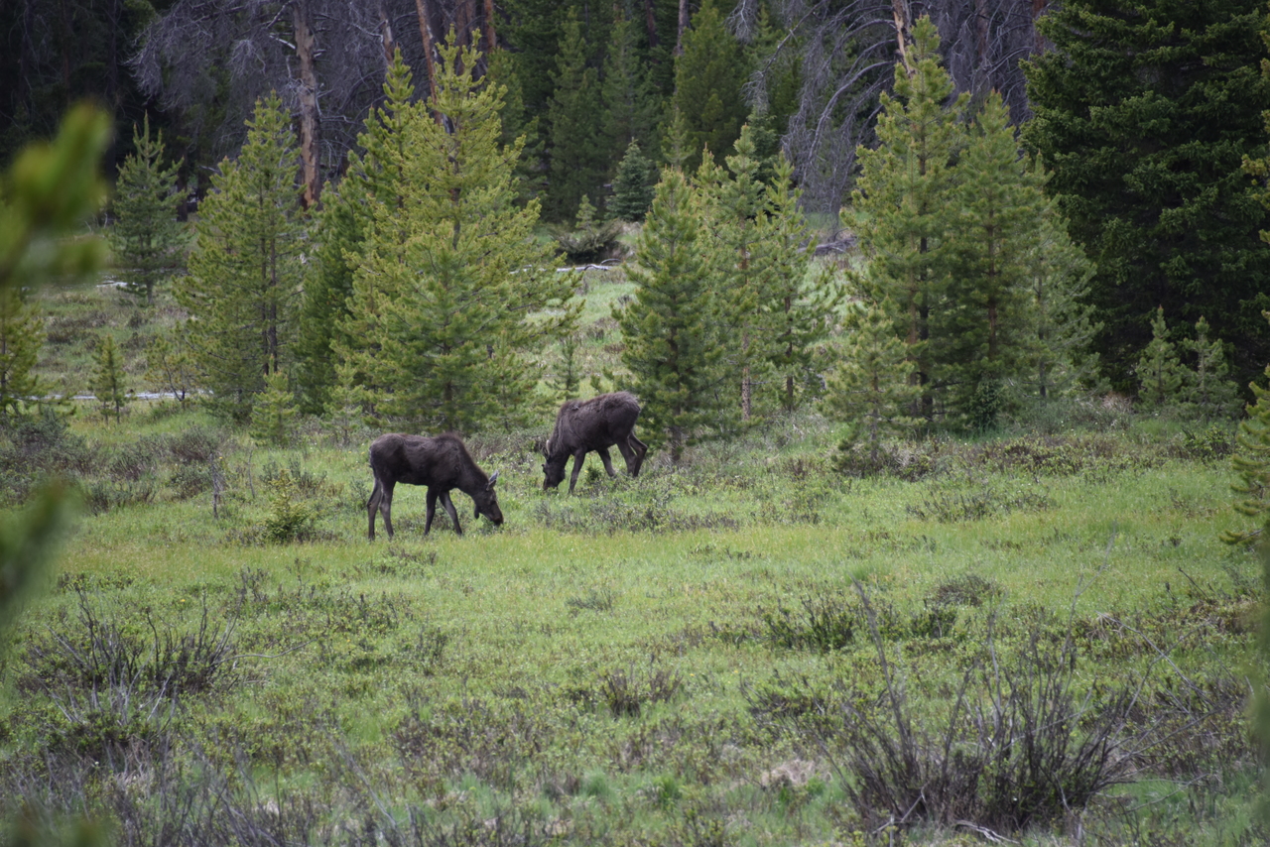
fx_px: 10585
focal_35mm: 300
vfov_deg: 4.6
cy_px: 424
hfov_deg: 6.9
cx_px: 635
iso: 400
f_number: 5.6
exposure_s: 1/640
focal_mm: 300
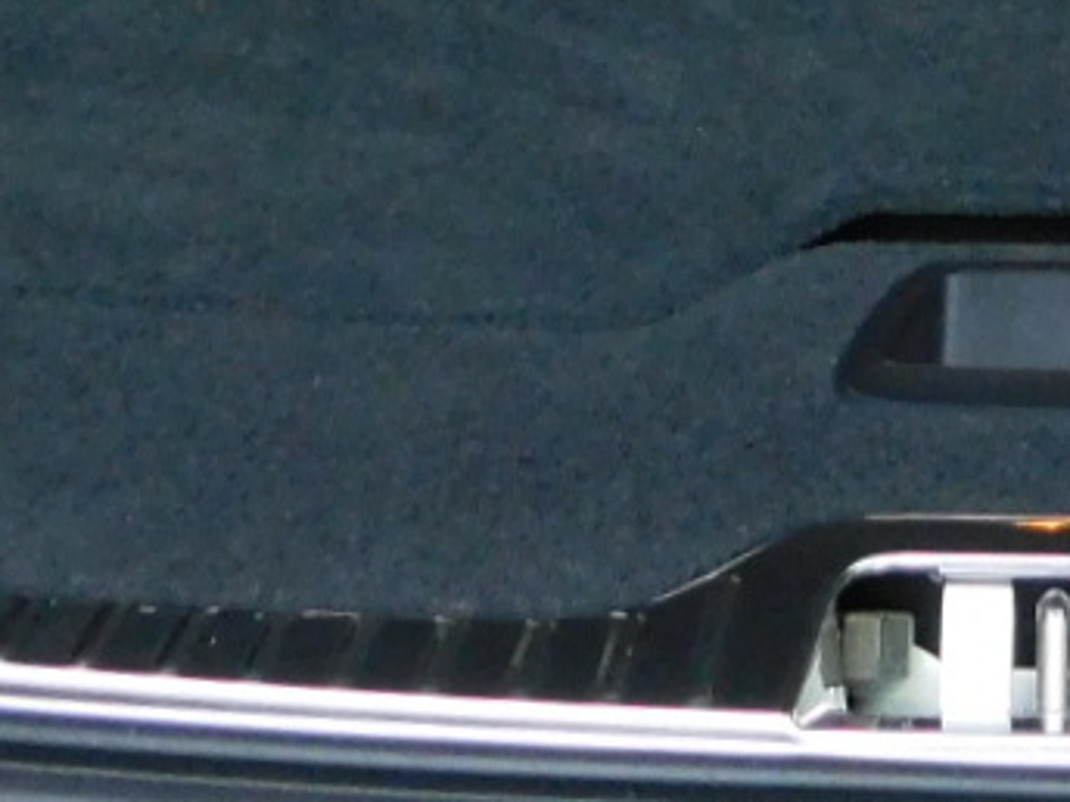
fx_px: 3307
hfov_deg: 17.9
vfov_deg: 12.1
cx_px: 1079
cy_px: -867
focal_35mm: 107
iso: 400
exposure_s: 1/20
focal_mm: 4
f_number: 3
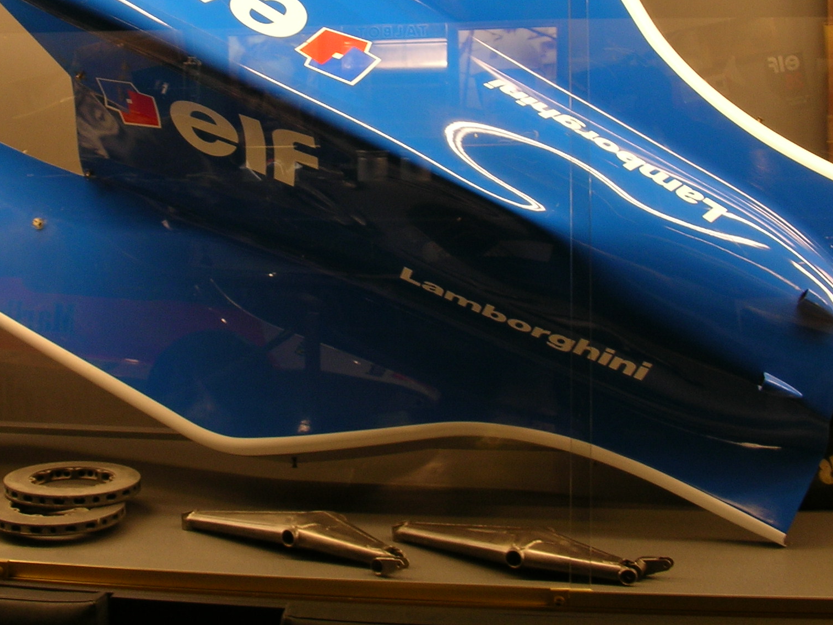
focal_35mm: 60
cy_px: 120
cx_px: 305
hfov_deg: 32.0
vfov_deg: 24.0
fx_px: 1444
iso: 50
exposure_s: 1/4
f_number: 3
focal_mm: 5.8
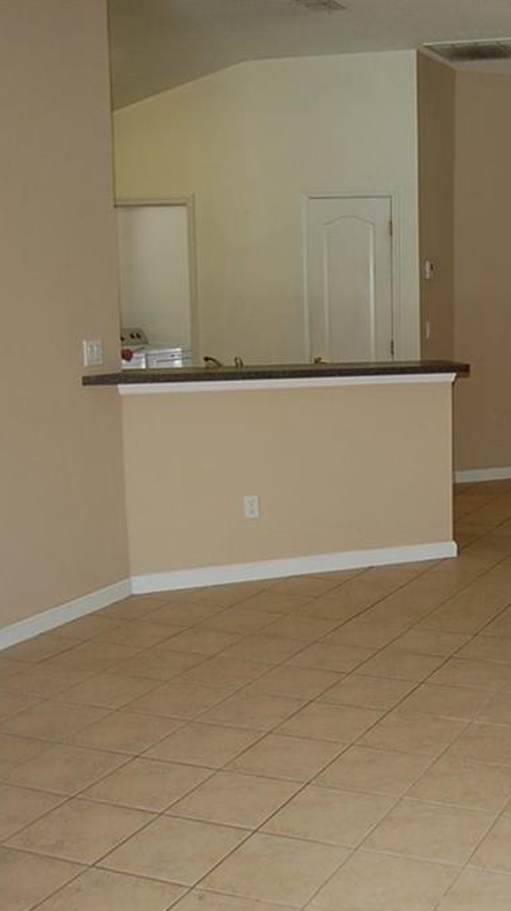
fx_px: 1037
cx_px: 549
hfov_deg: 25.8
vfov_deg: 47.4
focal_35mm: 43
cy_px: 458
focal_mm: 18
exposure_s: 1/60
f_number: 3.5
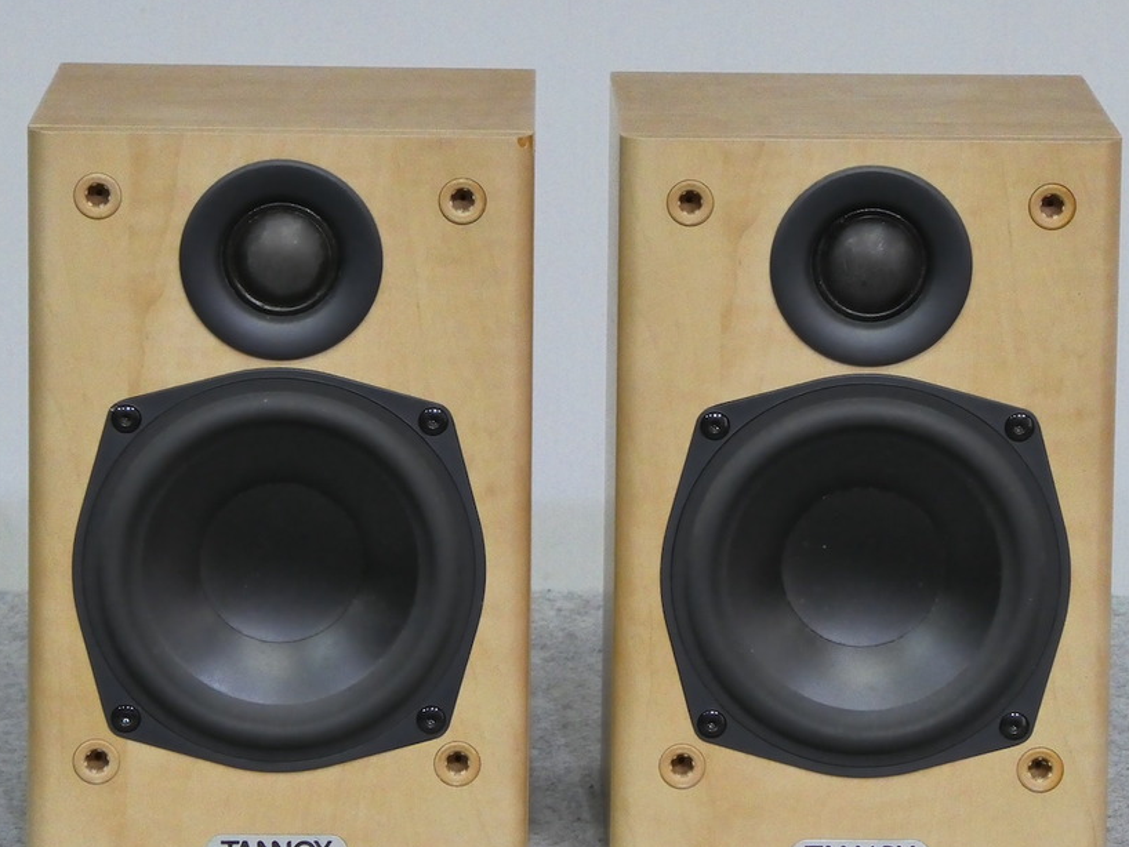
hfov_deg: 9.1
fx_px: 7080
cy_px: 477
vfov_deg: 6.8
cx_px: 567
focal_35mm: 217
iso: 1600
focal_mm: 33.2
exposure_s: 1/60
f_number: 5.6
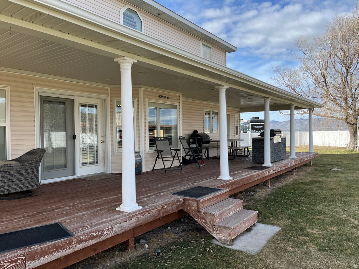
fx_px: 270
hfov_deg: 67.3
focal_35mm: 26
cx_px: 180
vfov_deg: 53.1
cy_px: 134
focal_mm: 5.1
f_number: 1.6
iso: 50
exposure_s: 1/1458
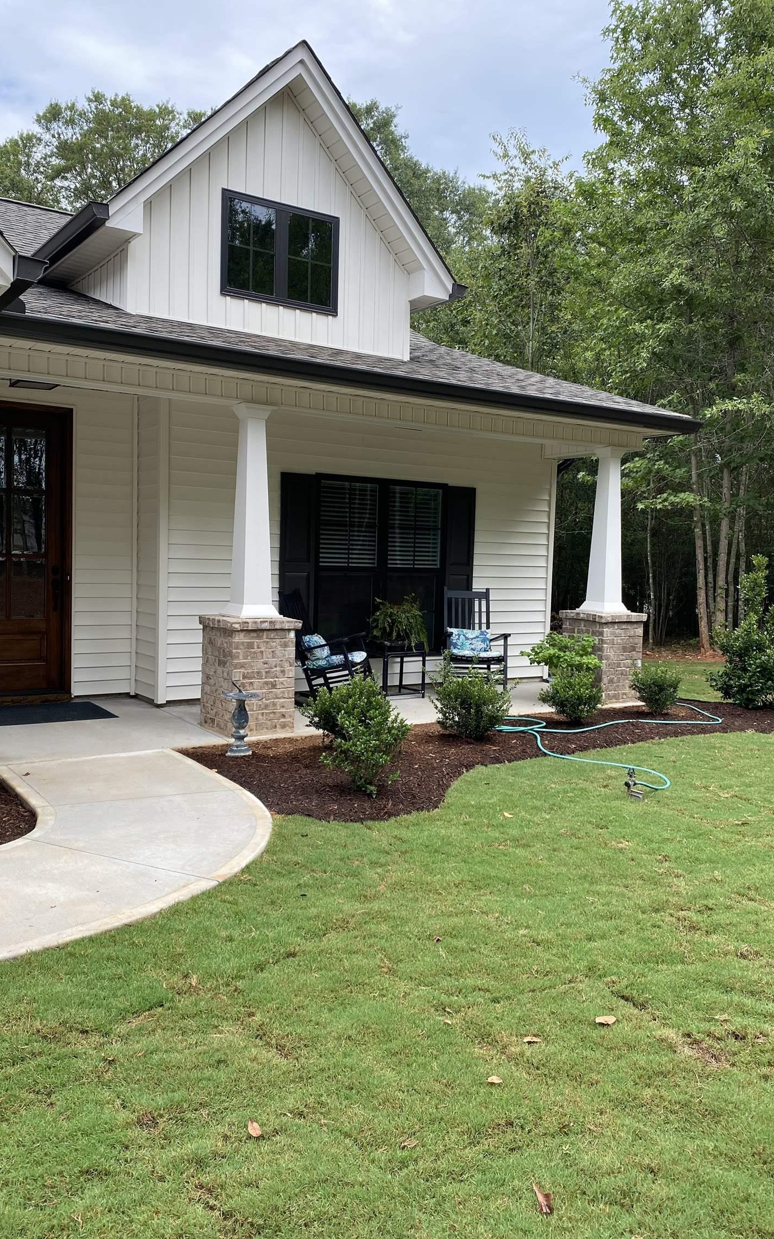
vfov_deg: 66.5
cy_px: 620
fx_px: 945
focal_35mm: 28
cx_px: 370
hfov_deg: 44.5
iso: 32
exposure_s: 1/522
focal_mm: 4.25
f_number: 1.8
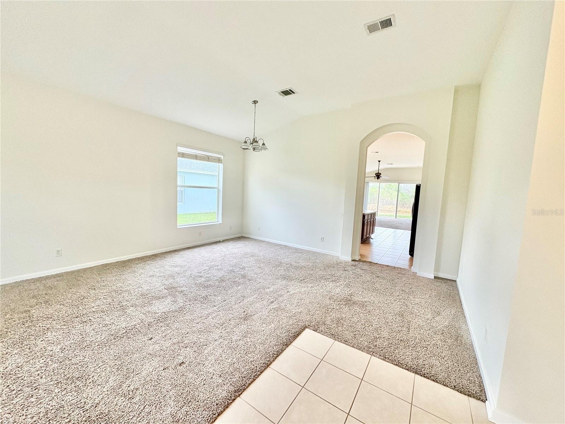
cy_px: 212
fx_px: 229
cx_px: 282
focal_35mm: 14
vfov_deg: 85.7
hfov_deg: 102.1
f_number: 2.2
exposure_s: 1/120
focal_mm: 2.22
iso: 125
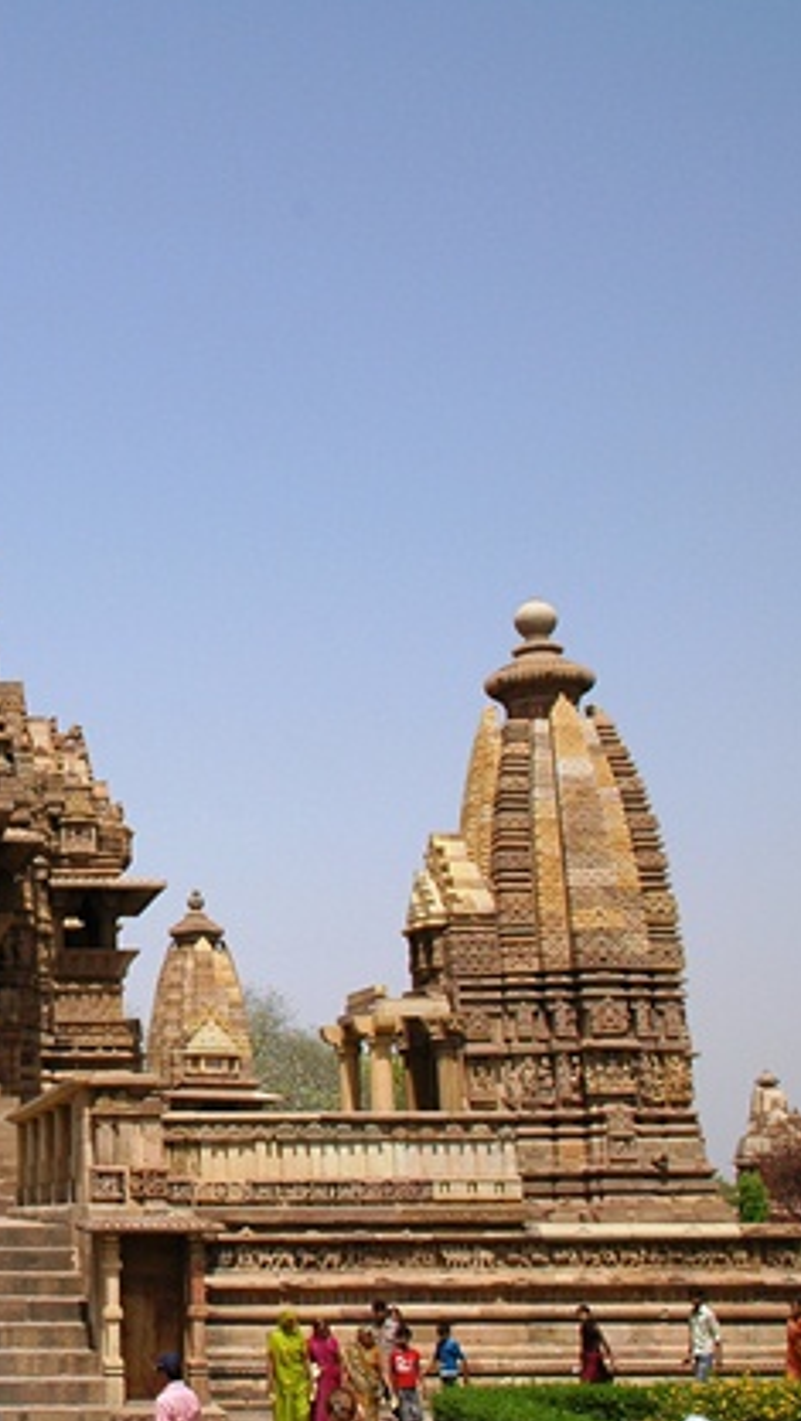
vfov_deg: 39.2
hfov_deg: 21.1
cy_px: 709
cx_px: -160
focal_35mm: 53
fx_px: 1998
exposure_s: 1/400
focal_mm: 22
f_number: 11
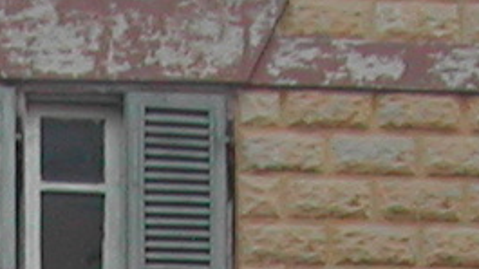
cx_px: -264
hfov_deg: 6.6
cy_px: 717
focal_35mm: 320
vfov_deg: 3.7
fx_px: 4064
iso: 100
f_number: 2.8
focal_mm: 8
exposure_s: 1/483
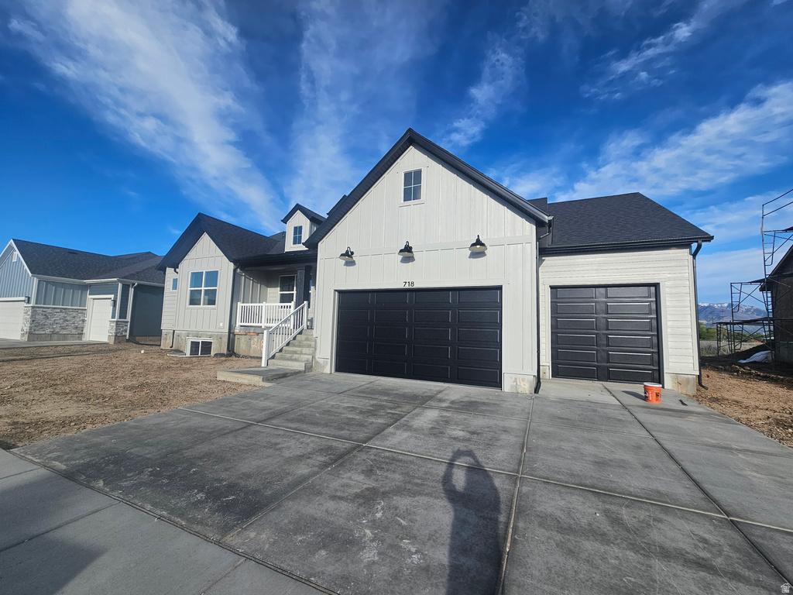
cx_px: 396
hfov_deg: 106.2
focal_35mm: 13
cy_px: 298
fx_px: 298
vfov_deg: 89.9
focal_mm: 2.2
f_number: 2.2
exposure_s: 1/2371
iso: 50
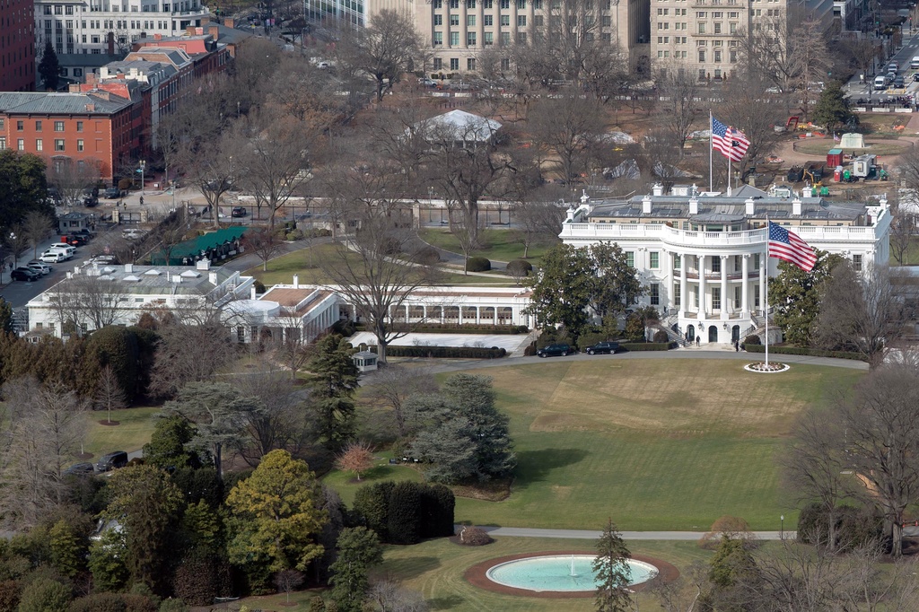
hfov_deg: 16.3
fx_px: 3215
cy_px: 306
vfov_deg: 10.9
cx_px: 460
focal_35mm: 126
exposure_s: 1/400
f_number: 5.6
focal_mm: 126
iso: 100
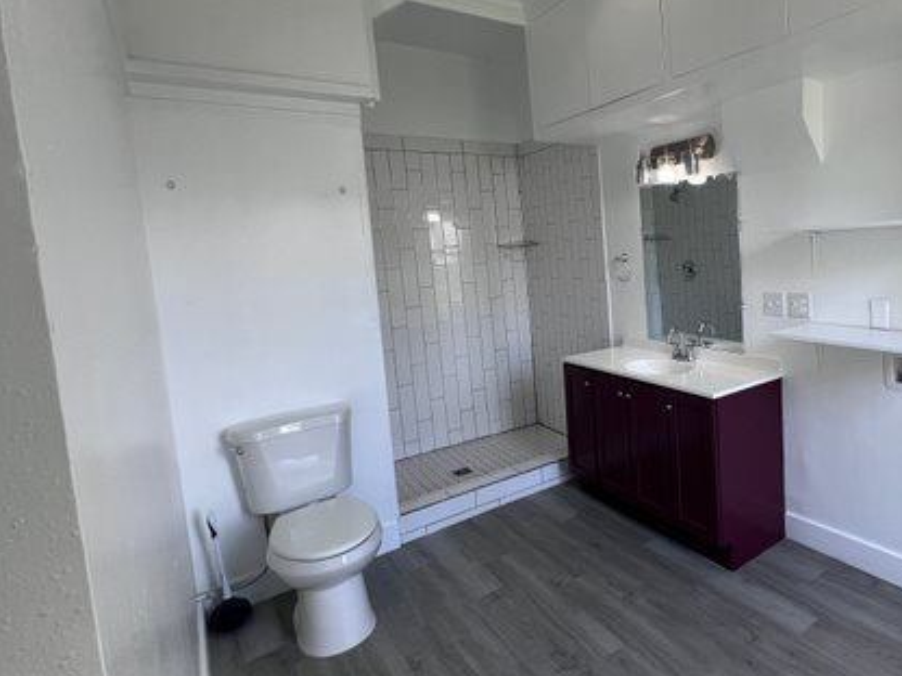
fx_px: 521
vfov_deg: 65.7
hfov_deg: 76.0
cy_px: 295
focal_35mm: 20
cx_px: 672
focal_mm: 1.57
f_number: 1.8
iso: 100
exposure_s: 1/99
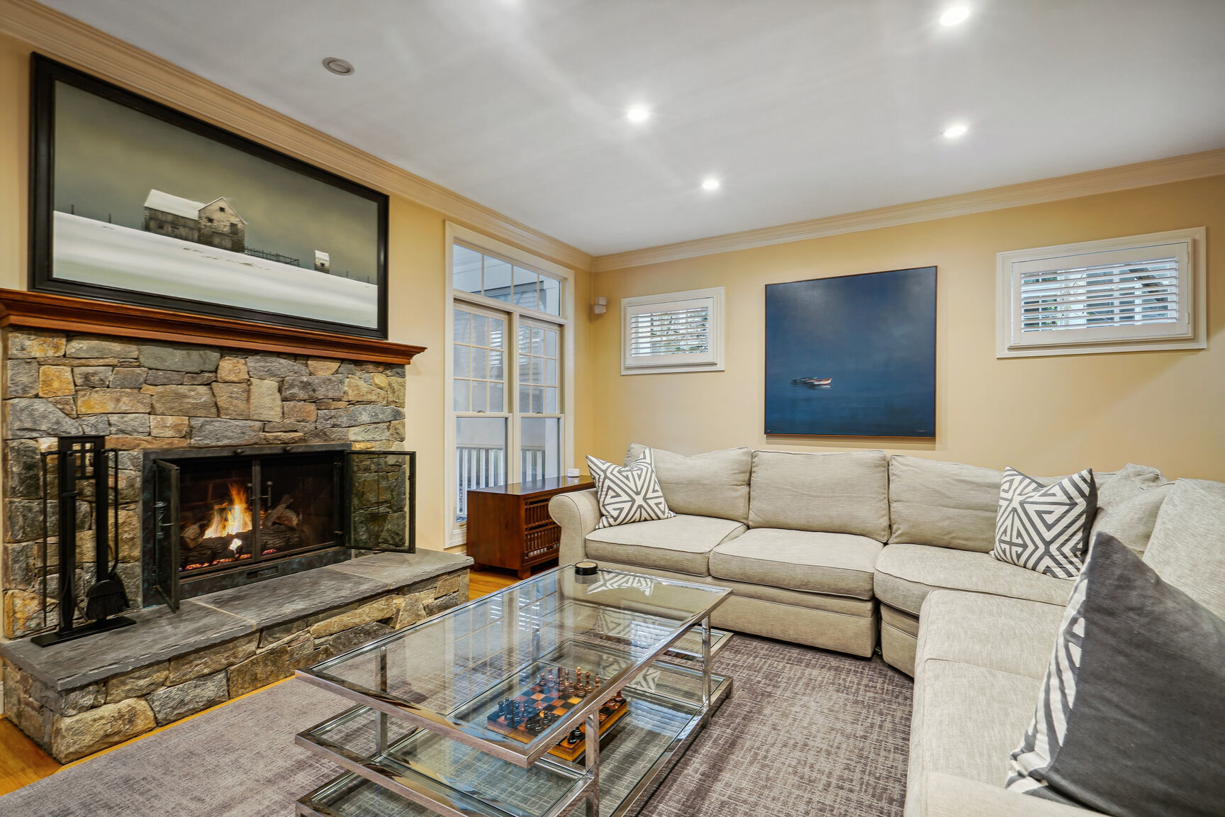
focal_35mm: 16
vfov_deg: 73.7
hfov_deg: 96.7
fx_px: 544
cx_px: 612
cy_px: 408
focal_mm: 16
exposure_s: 1/2
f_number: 8
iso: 200
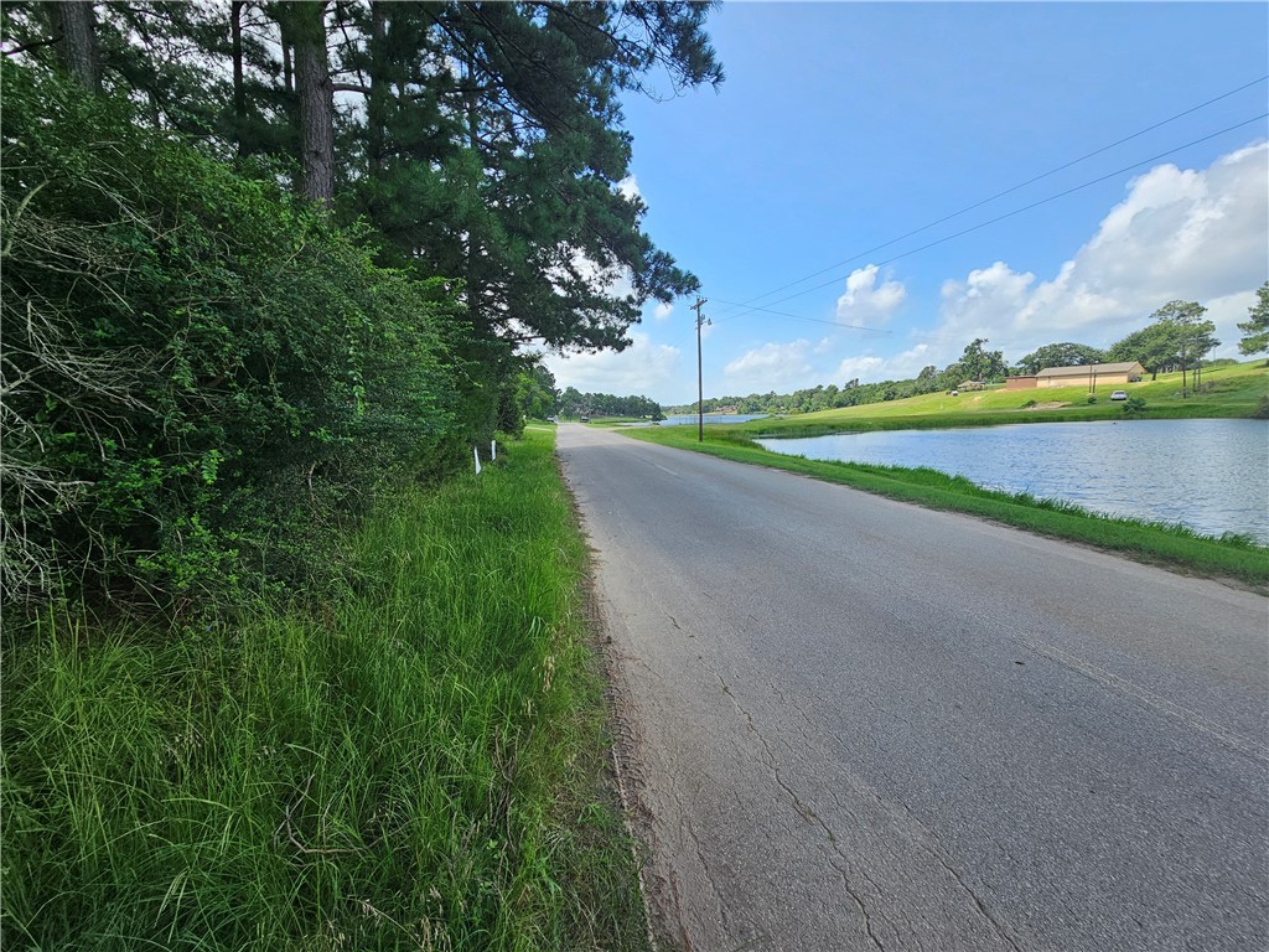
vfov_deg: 89.9
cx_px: 634
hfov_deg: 106.2
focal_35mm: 13
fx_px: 477
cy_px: 476
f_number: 2.2
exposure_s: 1/878
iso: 50
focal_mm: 2.2
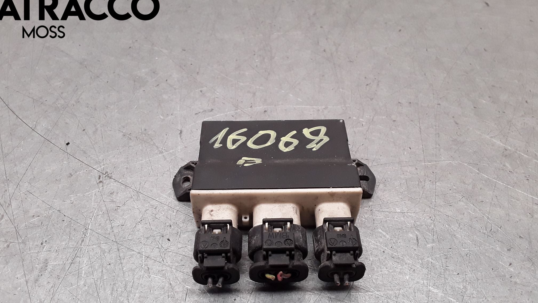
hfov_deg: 62.6
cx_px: 269
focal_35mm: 31
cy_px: 197
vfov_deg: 37.5
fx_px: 442
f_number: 1.9
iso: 100
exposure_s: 1/131
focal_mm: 2.91
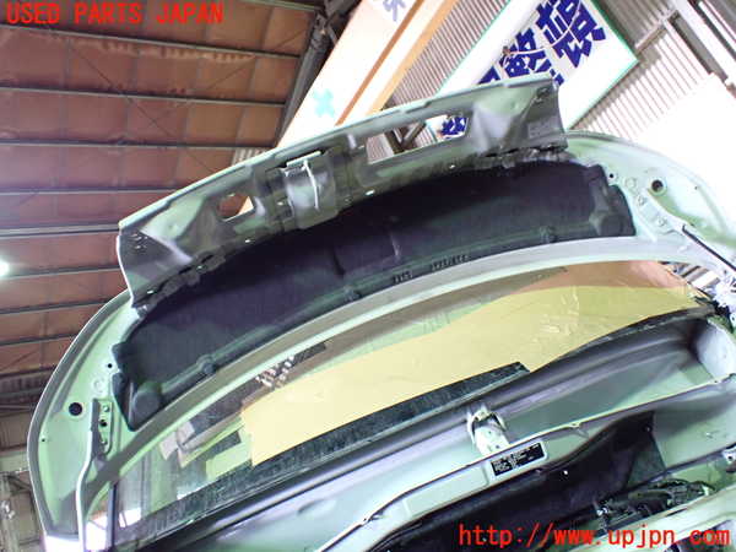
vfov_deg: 46.8
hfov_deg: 60.0
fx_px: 638
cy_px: 276
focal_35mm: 30
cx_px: 368
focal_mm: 5.4
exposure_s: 1/60
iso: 800
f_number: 2.3
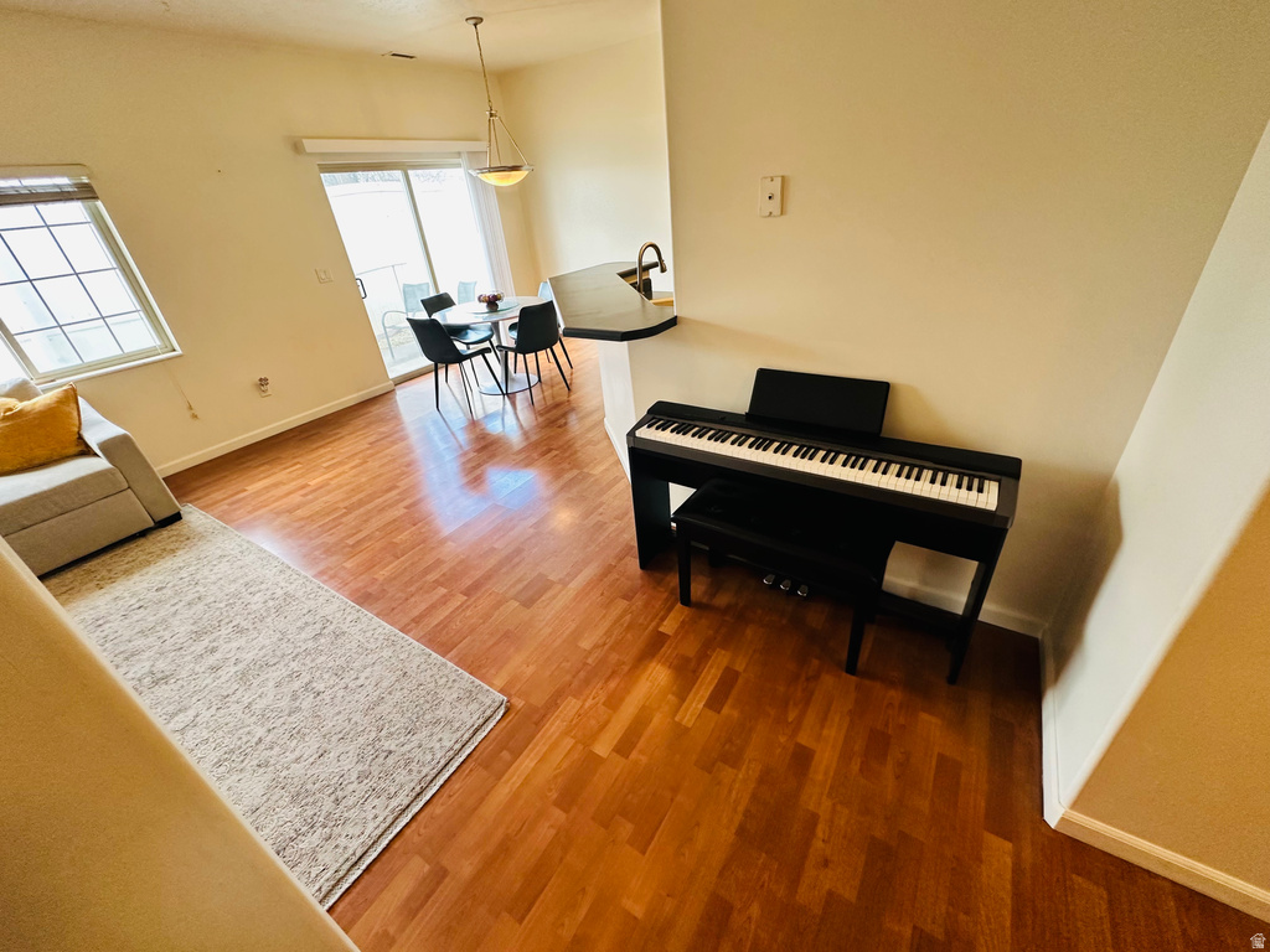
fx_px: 514
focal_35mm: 14
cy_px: 476
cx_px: 635
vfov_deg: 85.7
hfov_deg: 102.1
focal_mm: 2.22
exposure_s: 1/60
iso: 200
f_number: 2.2
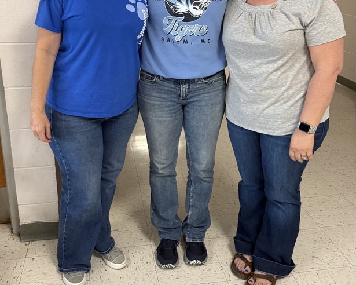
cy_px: 96
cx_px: 167
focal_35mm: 39
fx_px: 411
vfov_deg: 37.8
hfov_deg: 46.8
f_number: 1.78
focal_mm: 6.76
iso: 320
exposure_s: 1/60
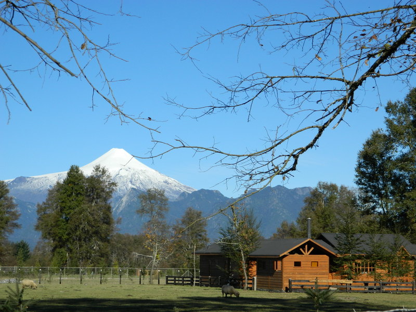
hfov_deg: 23.3
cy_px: 156
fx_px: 1009
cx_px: 208
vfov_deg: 17.6
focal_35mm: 84
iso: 80
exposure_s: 1/800
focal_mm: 15.1
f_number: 4.2
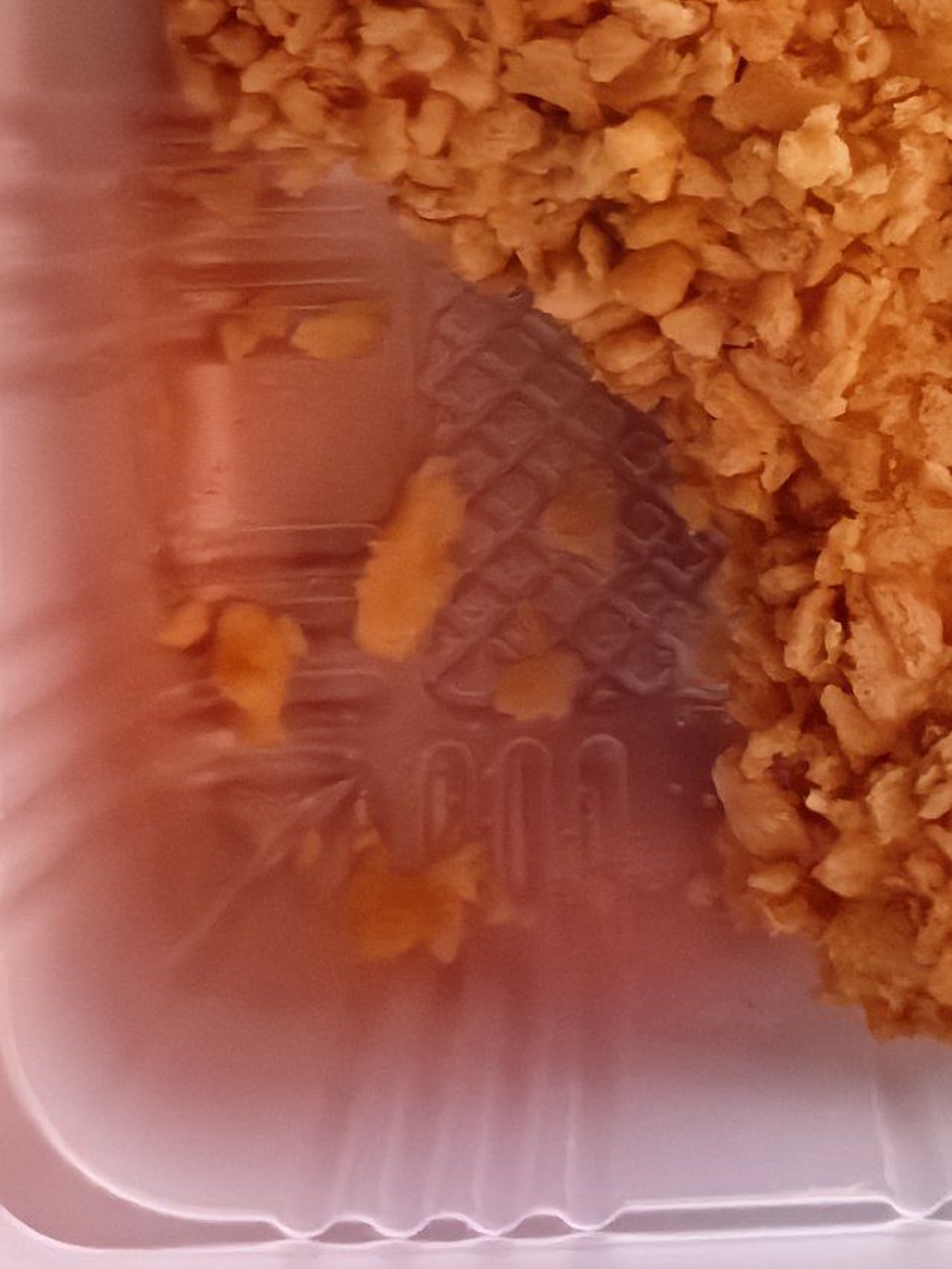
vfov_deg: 21.5
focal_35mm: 87
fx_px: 3190
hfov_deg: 16.8
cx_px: 837
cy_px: -68
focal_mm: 5.75
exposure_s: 1/50
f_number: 4
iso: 1250
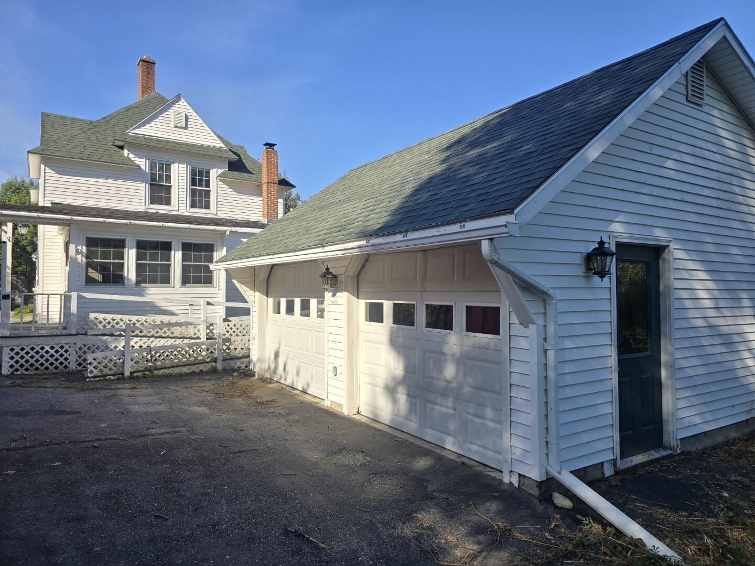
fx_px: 502
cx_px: 378
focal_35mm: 23
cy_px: 283
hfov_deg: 73.9
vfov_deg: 58.9
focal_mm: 6.3
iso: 12
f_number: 1.7
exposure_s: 1/724
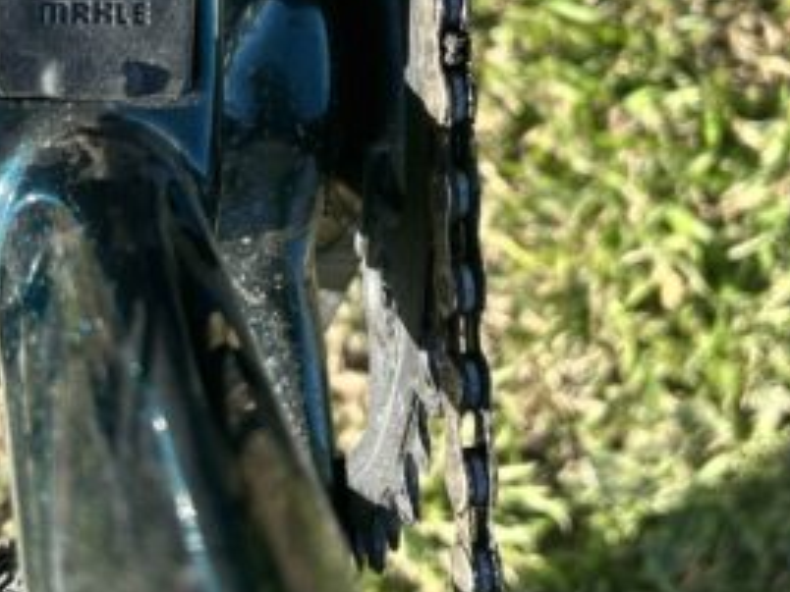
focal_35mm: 68
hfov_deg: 28.5
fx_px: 1552
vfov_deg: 21.4
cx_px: 357
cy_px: 119
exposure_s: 1/1079
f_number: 1.5
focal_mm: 5.7
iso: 50
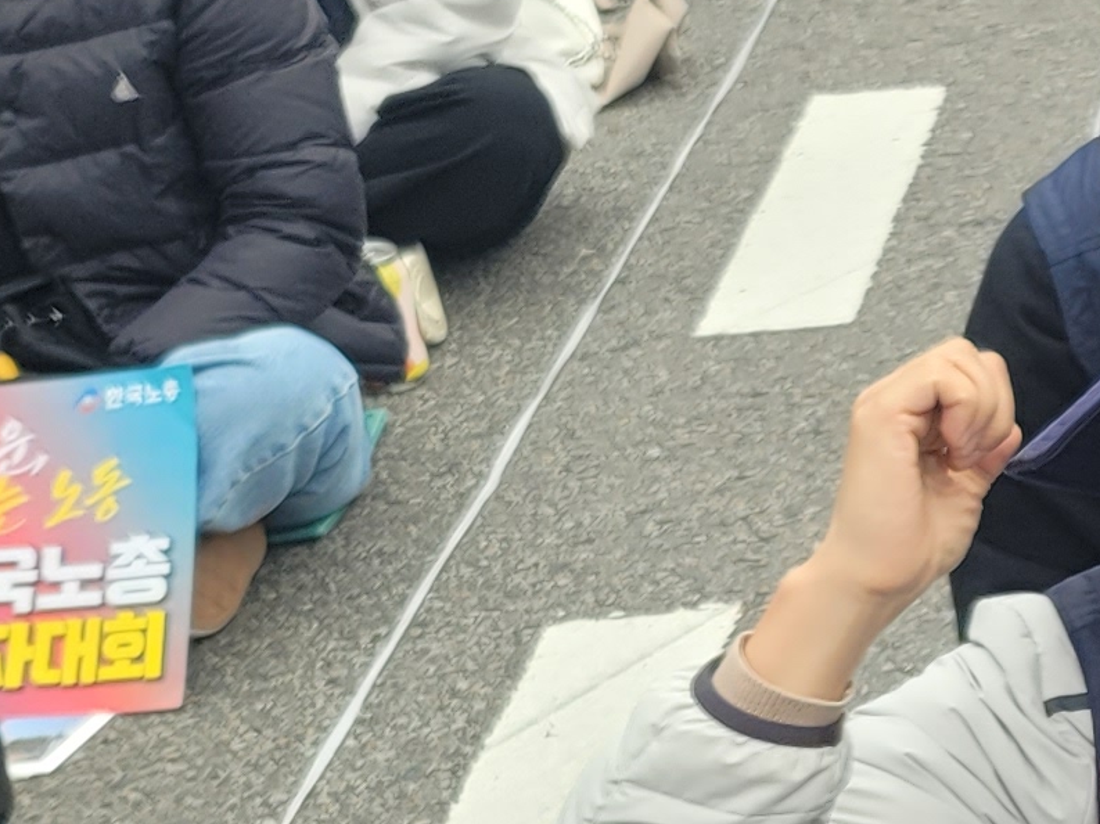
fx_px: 4003
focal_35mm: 126
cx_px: 2532
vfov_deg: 11.8
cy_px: 397
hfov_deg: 12.6
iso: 25
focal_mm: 7
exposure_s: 1/120
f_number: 1.8
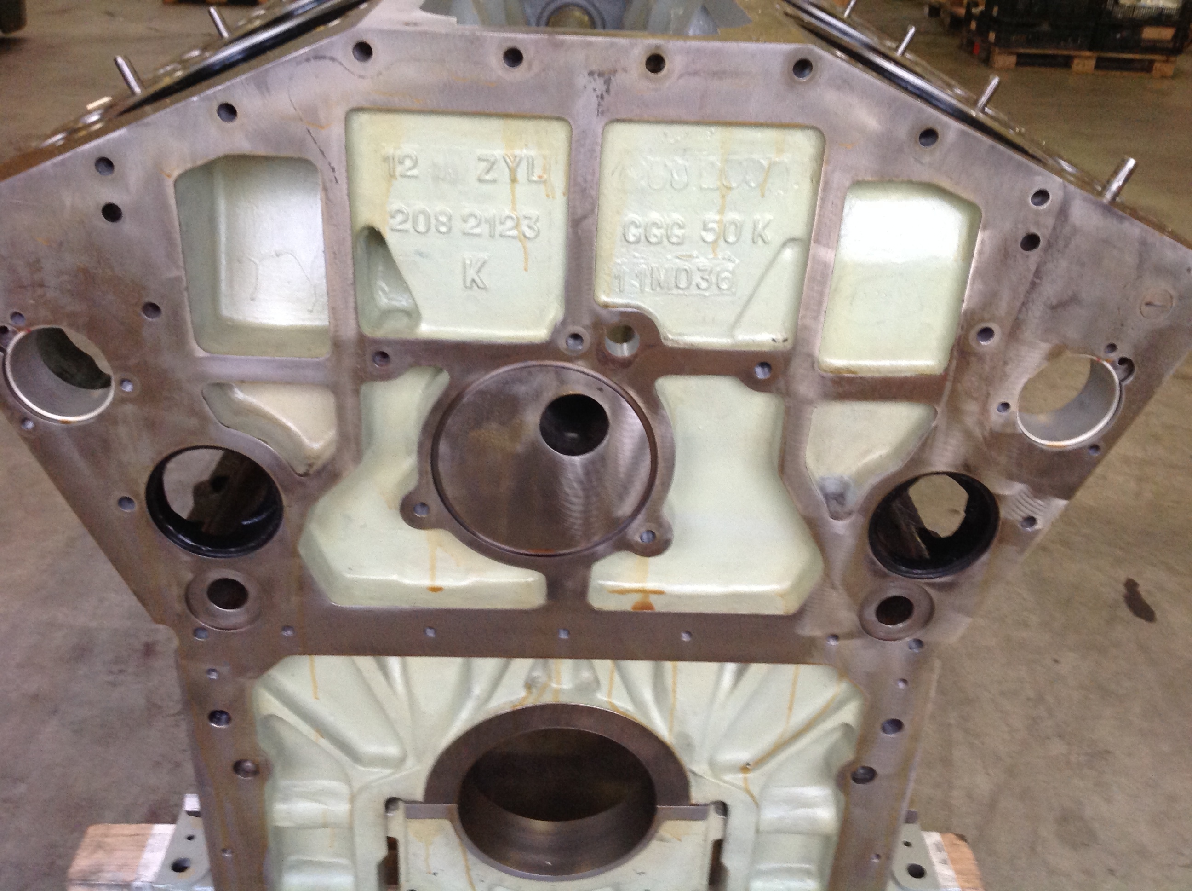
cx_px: 596
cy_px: 446
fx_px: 1203
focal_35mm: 35
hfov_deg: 52.7
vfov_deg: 40.6
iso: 200
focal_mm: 4.28
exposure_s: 1/15
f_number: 2.4
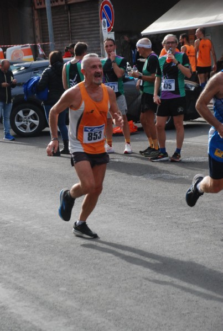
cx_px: 112
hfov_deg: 13.1
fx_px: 971
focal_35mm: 105
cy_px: 166
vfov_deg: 19.4
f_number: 5.6
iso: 1000
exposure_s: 1/1000
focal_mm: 70
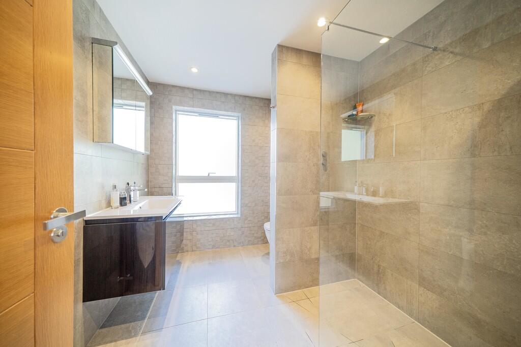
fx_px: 174
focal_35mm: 12
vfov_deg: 90.0
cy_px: 174
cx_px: 260
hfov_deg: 112.6
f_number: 4.5
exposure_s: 1/40
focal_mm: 12
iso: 500
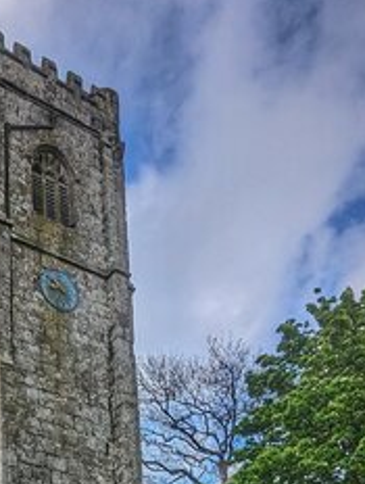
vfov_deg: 29.4
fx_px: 686
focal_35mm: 49
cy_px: 662
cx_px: -8
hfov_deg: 27.8
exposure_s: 1/1048
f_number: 2.2
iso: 51
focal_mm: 2.35
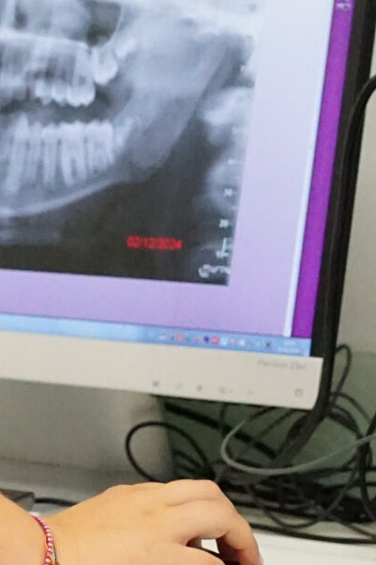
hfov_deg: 5.9
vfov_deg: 8.9
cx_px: -286
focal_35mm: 230
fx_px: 3603
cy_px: 131
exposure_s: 1/640
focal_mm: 55
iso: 8000
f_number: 5
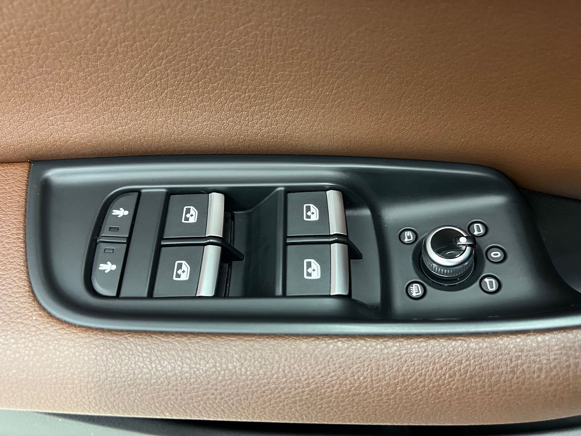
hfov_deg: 67.3
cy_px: 218
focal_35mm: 26
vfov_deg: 53.1
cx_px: 290
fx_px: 436
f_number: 1.5
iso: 400
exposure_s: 1/33
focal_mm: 5.7
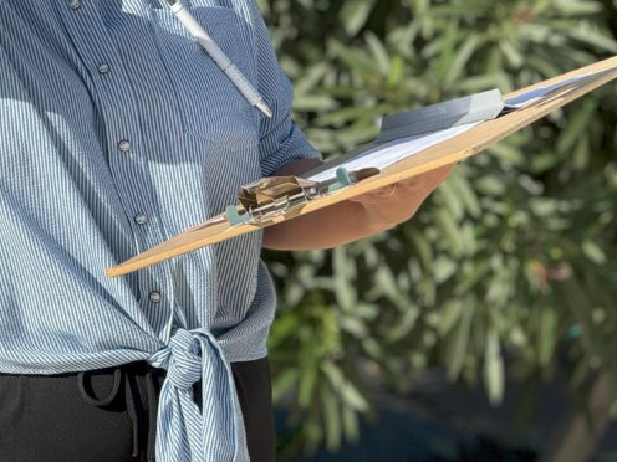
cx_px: 168
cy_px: 2
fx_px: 2834
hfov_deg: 12.4
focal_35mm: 159
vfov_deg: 9.3
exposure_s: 1/576
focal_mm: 9
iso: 25
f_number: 2.8
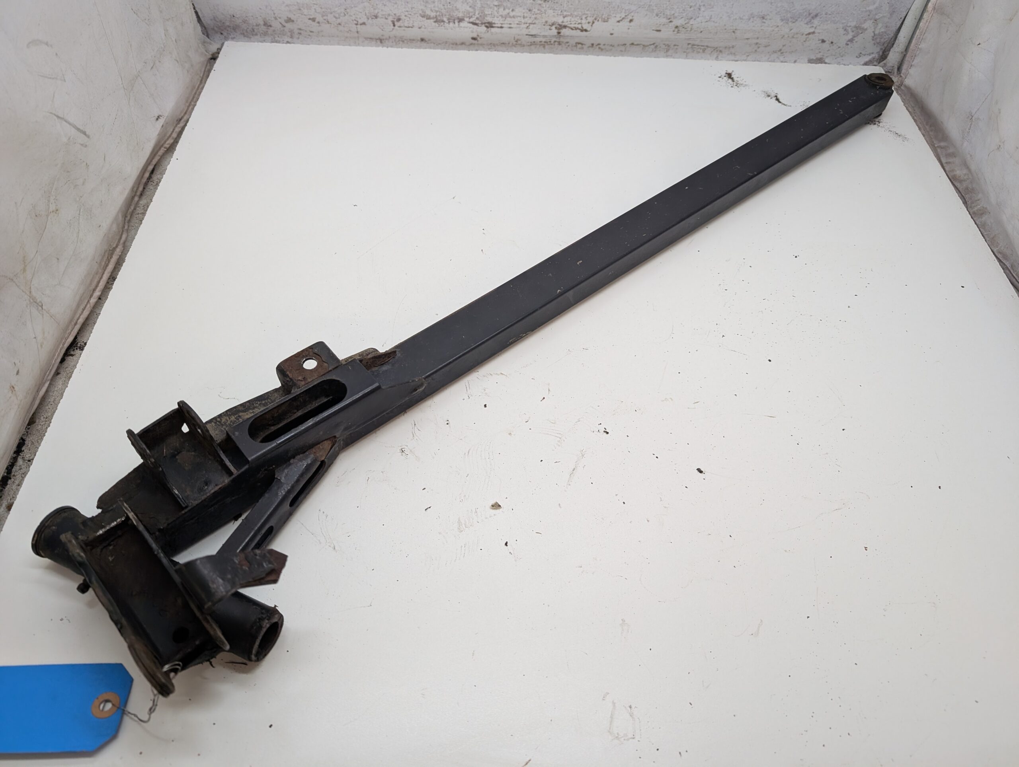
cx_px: 510
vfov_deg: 56.9
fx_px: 708
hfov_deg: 71.5
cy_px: 384
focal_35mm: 24
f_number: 1.68
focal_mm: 6.9
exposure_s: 1/63.1
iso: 80
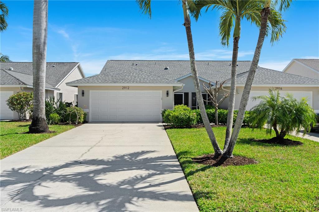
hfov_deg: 60.3
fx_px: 274
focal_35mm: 31
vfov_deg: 42.3
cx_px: 160
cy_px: 106
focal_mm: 31
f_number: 9
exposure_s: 1/320
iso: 400
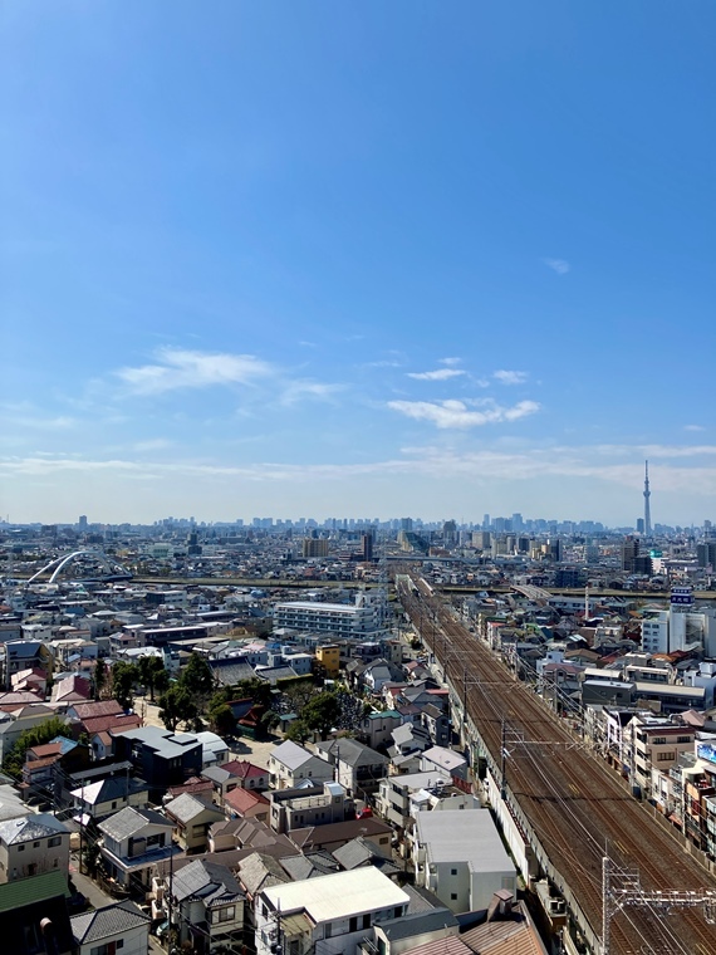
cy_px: 478
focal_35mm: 28
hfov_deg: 49.7
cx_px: 358
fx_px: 772
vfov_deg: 63.4
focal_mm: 3.99
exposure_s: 1/3745
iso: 32
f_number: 1.8
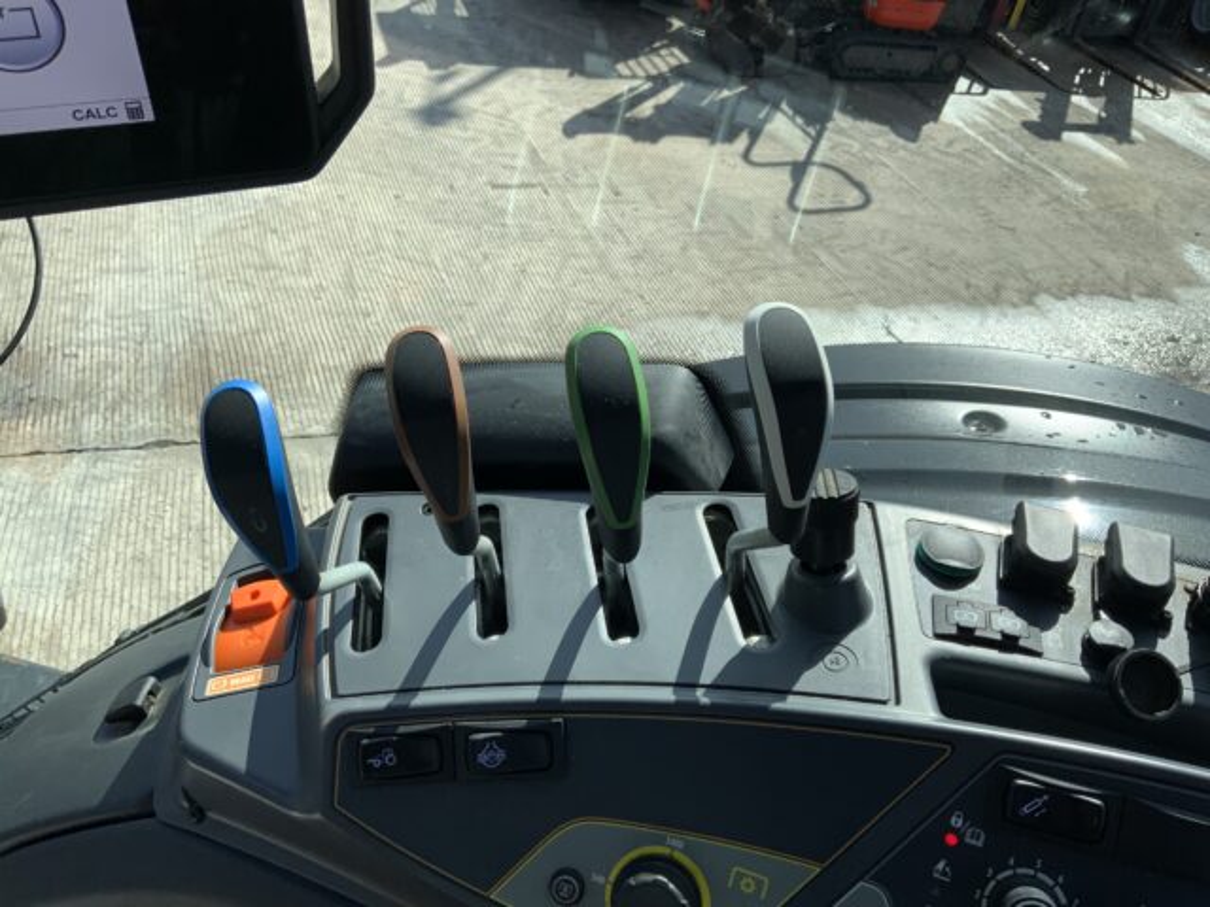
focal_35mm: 29
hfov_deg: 61.7
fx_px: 1014
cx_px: 605
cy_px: 454
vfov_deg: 48.2
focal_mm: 3
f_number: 1.8
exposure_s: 1/1279
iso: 16
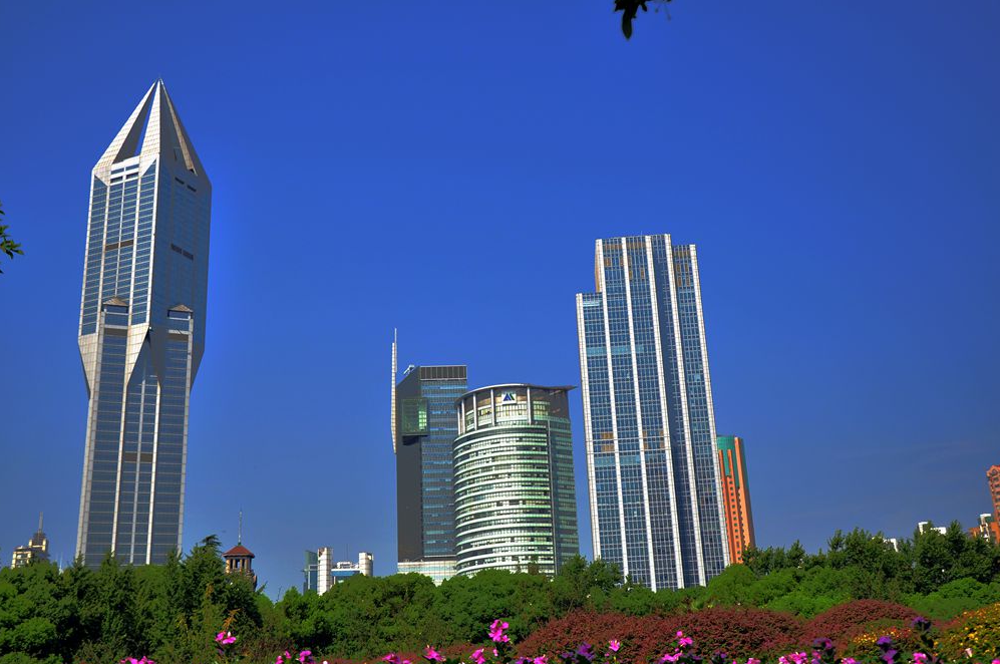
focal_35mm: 39
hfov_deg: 50.2
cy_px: 339
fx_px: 1068
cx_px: 494
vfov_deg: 34.5
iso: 200
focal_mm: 25
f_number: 8
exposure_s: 1/800
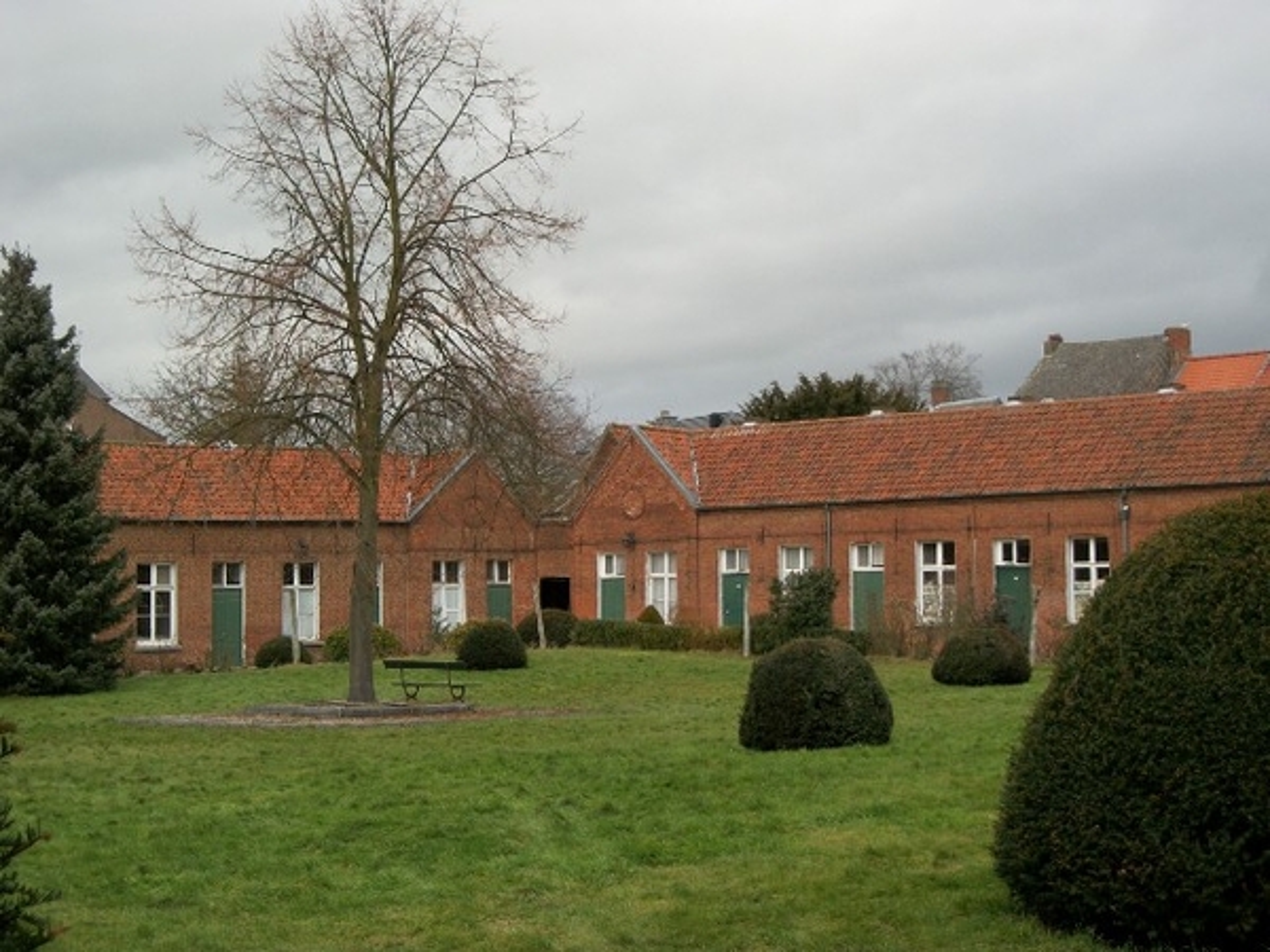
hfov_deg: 31.2
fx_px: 2275
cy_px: 476
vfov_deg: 23.7
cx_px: 635
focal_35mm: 62
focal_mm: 11
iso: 80
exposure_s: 1/160
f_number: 4.1
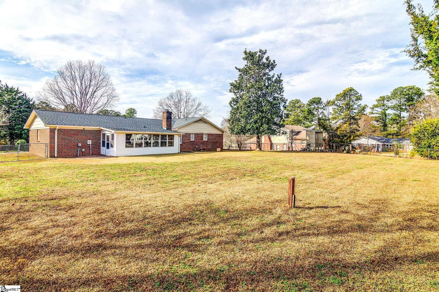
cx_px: 220
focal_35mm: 16
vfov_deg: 73.7
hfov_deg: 96.7
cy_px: 146
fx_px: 195
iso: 200
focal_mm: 11
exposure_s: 1/1000
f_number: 7.1
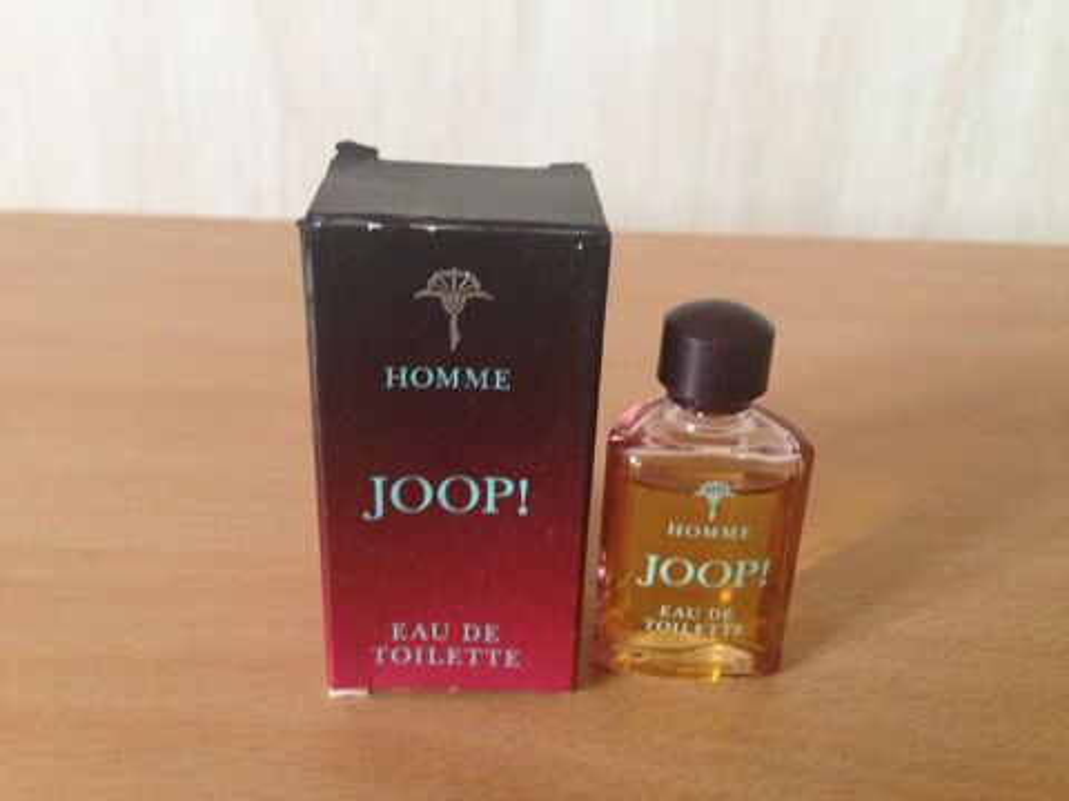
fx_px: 1019
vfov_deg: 42.9
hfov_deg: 55.4
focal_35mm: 33
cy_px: 400
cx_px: 534
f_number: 2.4
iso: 400
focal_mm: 4.13
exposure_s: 1/20
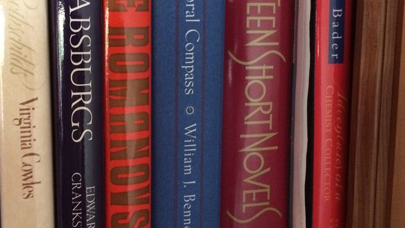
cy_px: 86
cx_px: 156
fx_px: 537
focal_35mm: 50
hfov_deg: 41.1
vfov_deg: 23.9
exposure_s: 1/15
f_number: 2.2
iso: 320
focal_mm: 4.12
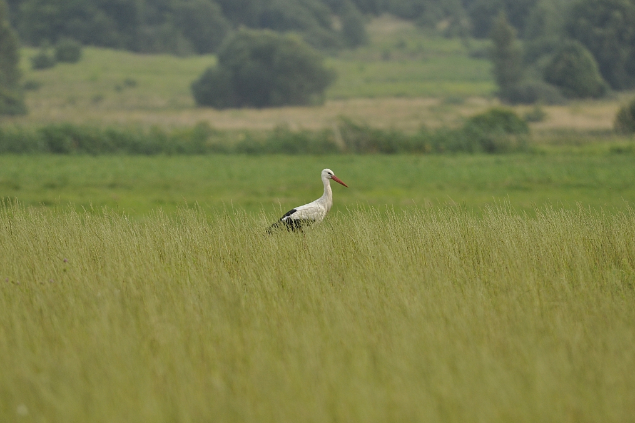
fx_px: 9596
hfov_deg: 3.8
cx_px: 318
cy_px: 212
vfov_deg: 2.5
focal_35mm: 544
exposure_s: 1/500
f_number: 5.3
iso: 500
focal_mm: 360
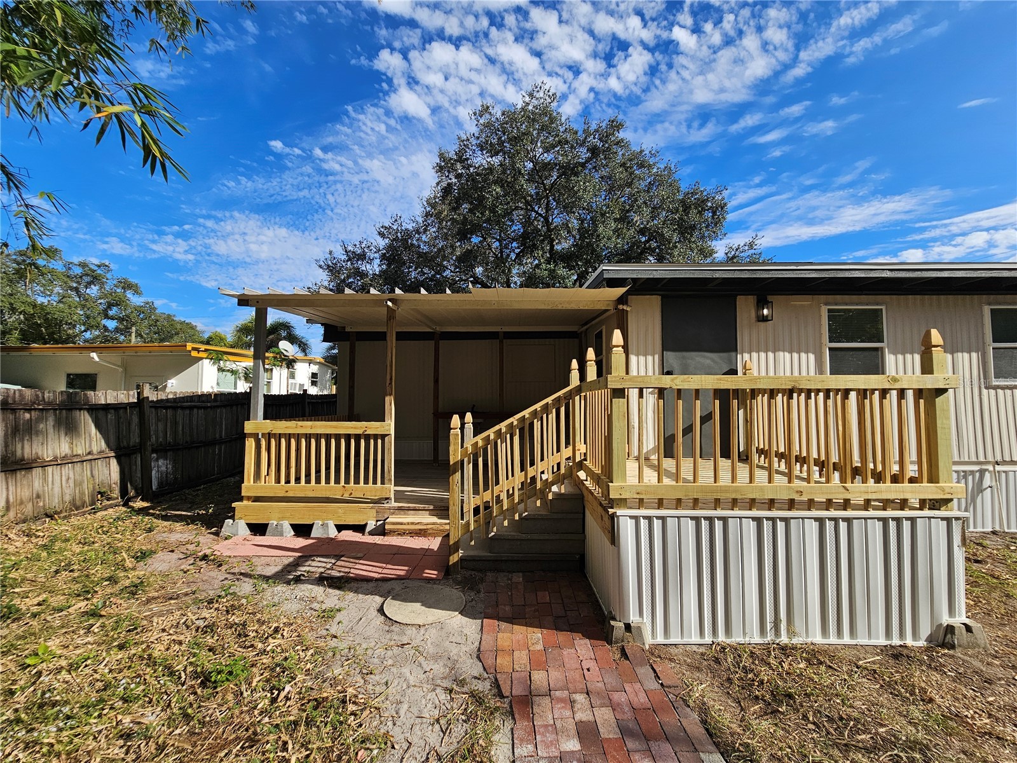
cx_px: 508
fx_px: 382
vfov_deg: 89.9
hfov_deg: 106.2
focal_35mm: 13
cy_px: 382
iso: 50
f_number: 2.2
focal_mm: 2.2
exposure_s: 1/1973
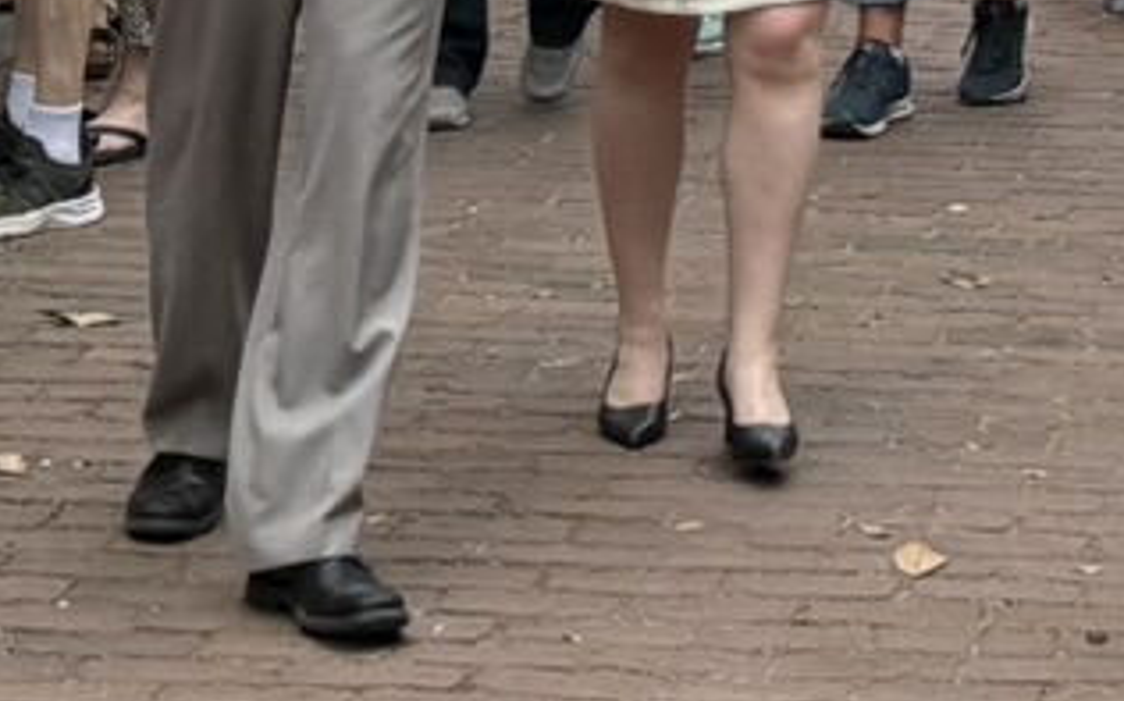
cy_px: -1480
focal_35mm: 165
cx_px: 1757
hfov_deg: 12.0
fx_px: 5051
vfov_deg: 7.0
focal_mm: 6.76
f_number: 1.78
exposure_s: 1/2299
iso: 100
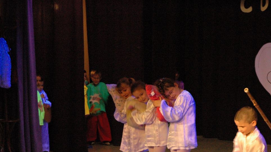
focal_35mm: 108
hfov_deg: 19.8
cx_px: 126
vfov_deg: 11.2
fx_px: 776
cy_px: 131
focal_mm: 44
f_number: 4.5
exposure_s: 1/6
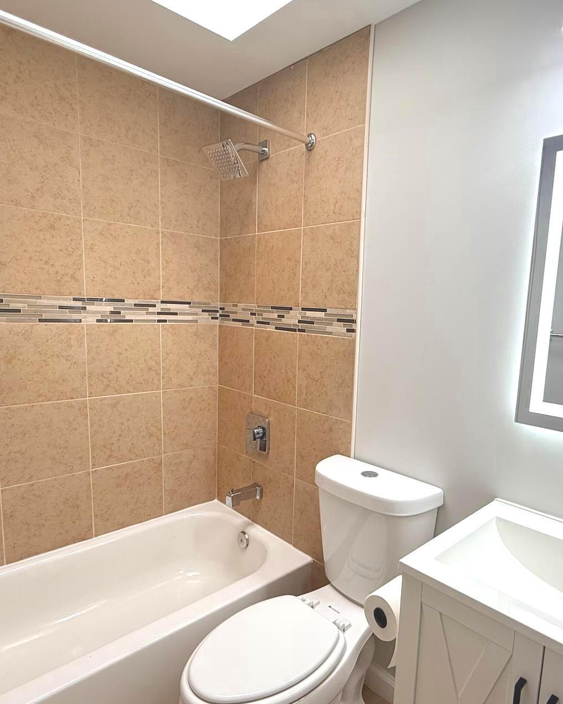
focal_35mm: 22
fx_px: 458
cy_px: 374
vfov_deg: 75.0
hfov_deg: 62.4
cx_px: 346
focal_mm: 2.22
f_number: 2.2
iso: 80
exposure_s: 1/99
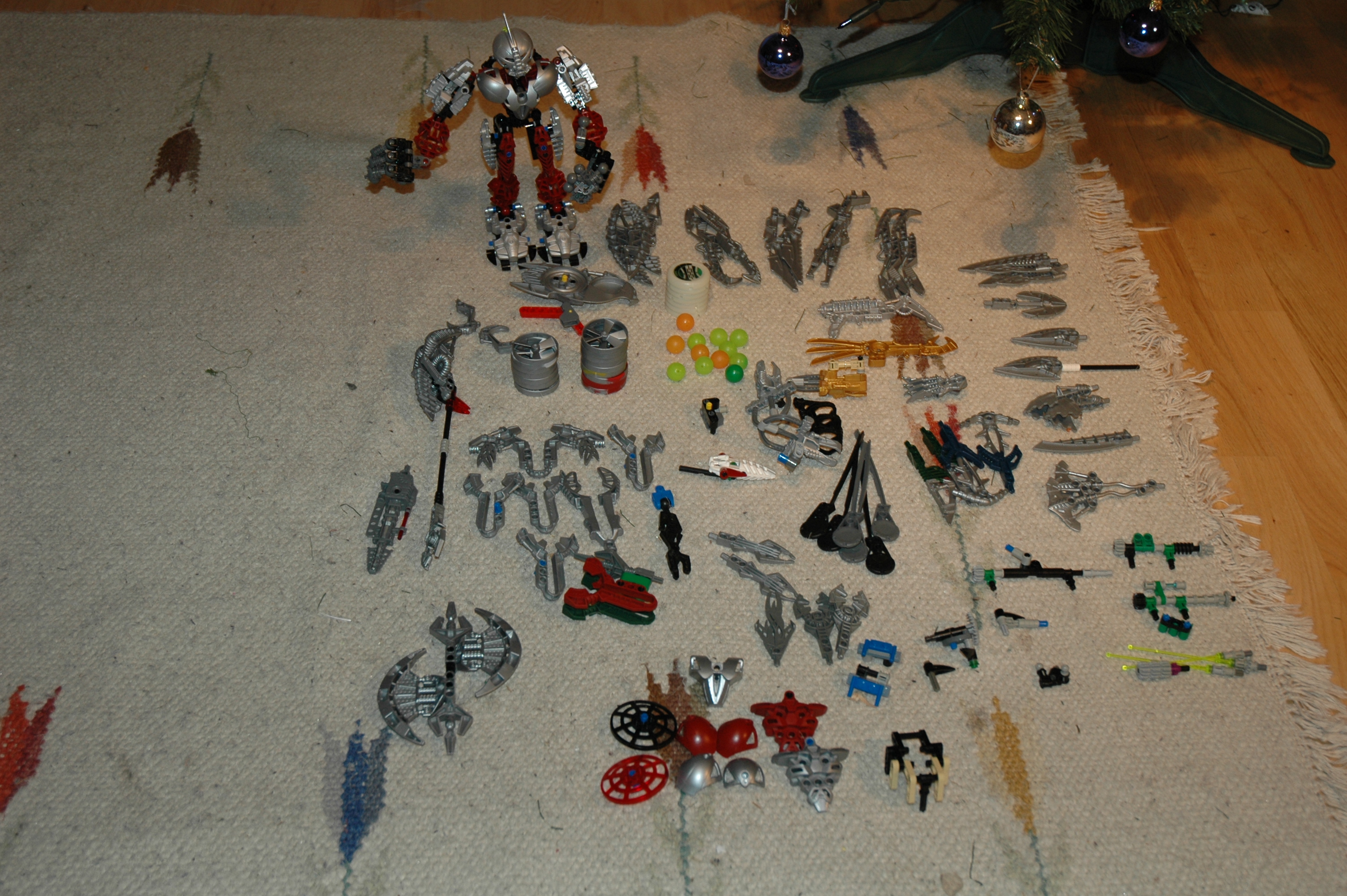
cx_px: 674
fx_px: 1738
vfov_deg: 28.9
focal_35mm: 46
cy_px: 448
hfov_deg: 42.4
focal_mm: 31
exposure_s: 1/60
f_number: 4
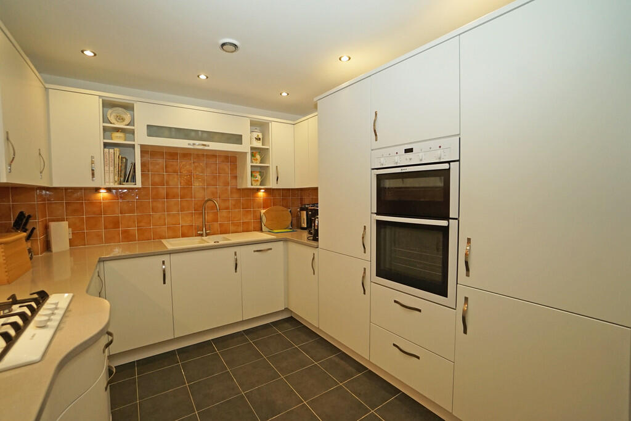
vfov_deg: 77.3
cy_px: 210
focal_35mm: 15
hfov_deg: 100.4
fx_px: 263
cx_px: 316
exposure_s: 1/160
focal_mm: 10
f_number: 4
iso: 640
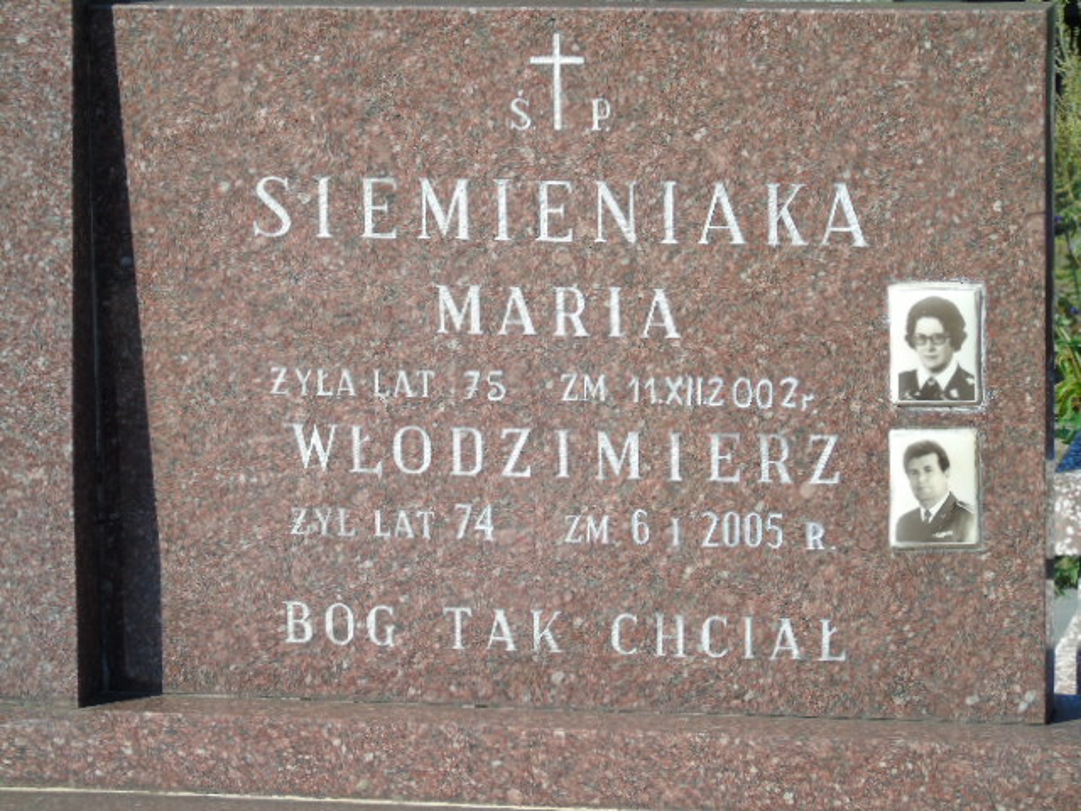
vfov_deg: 9.2
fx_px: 5059
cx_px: 540
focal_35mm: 162
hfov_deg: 12.2
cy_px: 406
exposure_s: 1/320
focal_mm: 29
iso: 80
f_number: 4.9
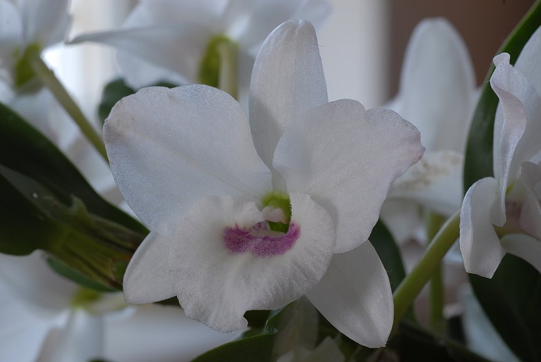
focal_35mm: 135
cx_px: 270
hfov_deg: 15.2
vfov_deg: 10.2
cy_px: 181
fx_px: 2031
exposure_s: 1/4
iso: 100
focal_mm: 90
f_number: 20
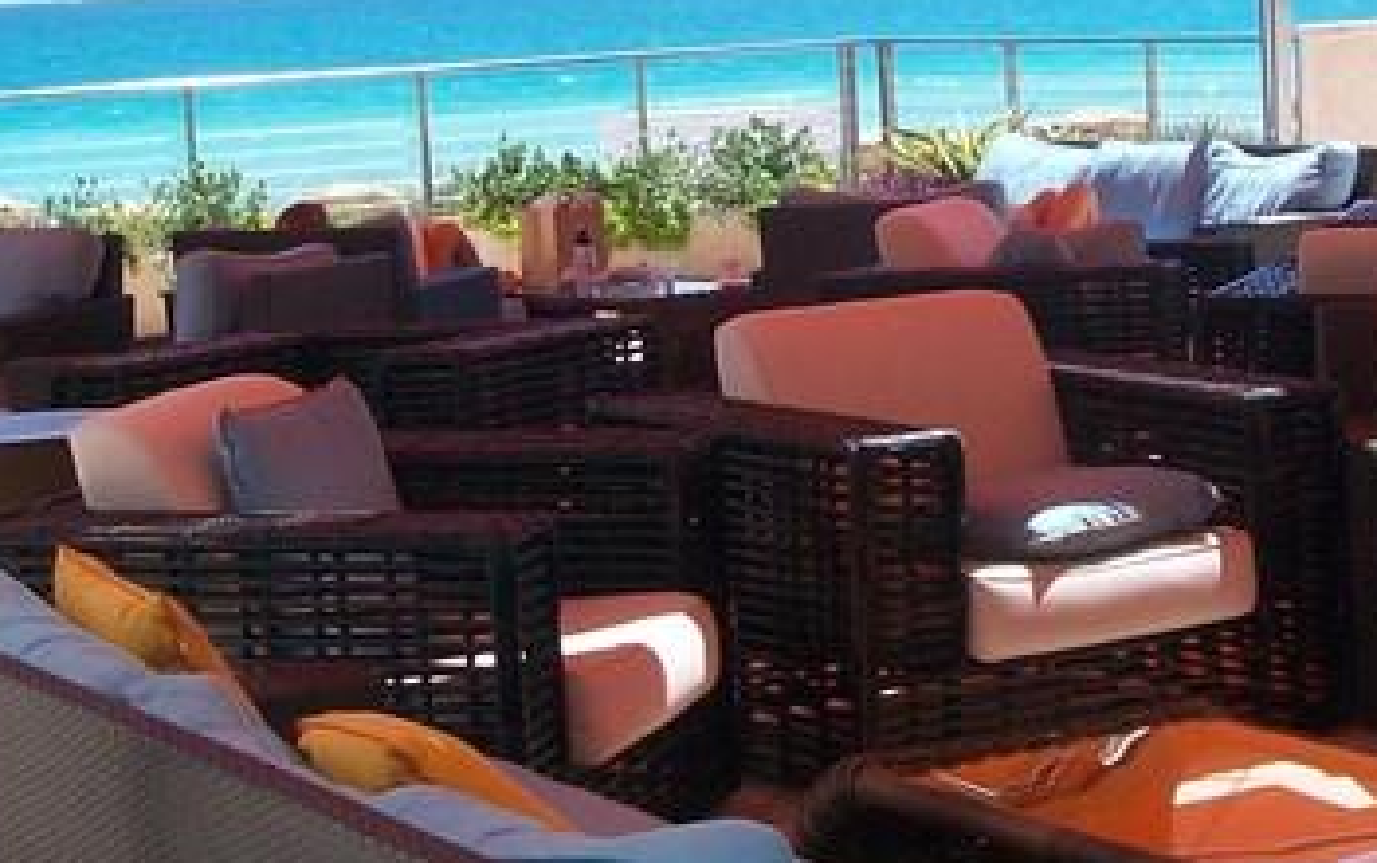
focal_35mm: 105
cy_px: 267
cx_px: 1024
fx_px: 3944
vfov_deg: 12.5
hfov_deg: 19.7
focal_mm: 5.7
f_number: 5.5
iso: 80
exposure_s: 1/298
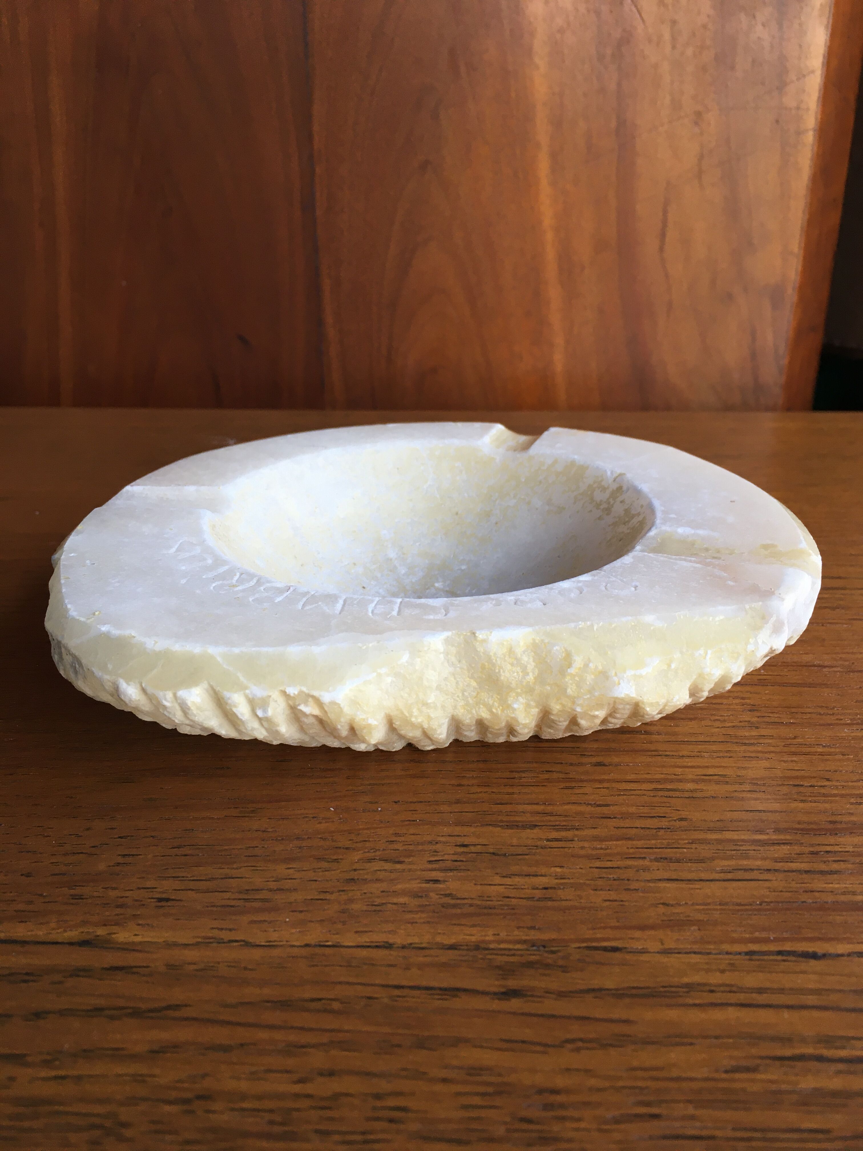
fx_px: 964
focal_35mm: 29
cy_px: 576
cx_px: 432
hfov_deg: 48.2
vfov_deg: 61.7
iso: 25
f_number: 2.2
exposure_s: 1/33
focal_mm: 4.15
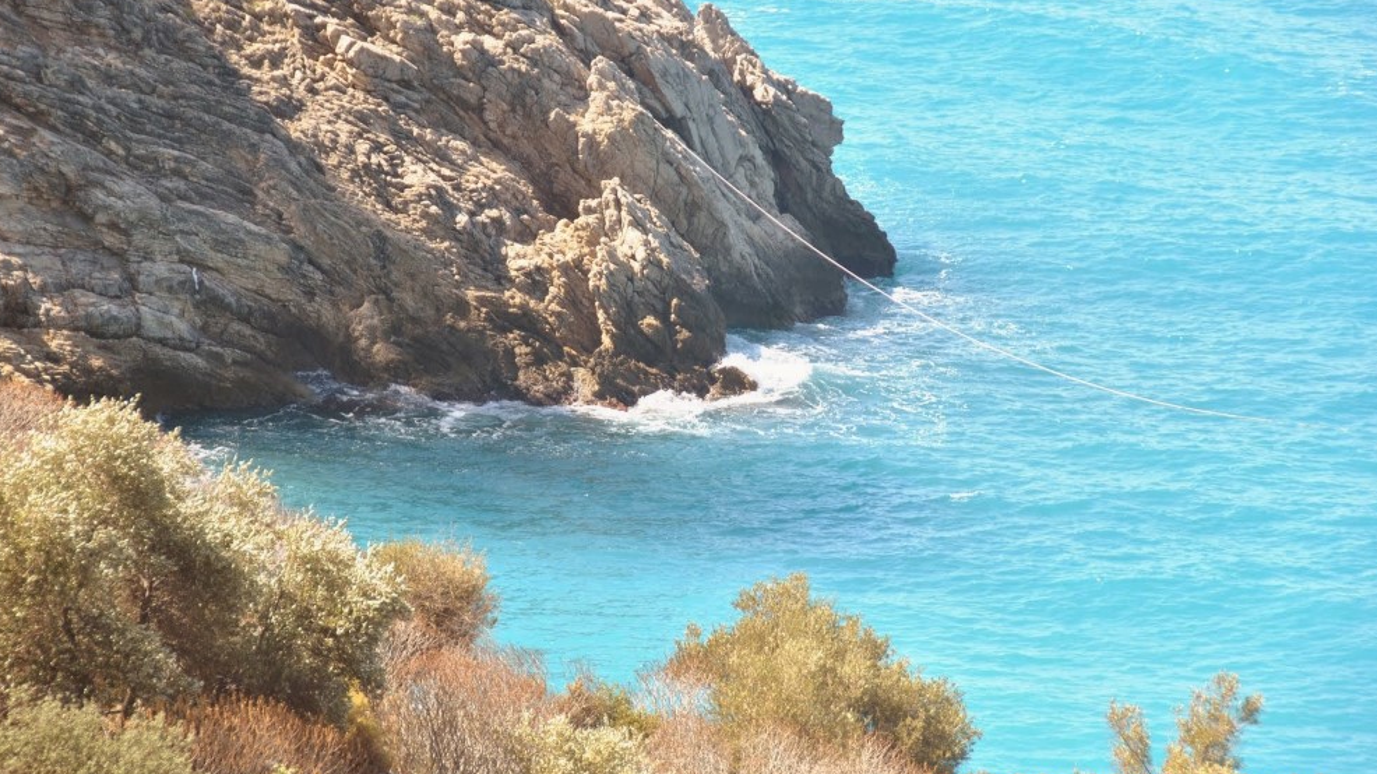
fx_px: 8688
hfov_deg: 9.1
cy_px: 338
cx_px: 679
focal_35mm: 238
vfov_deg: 5.1
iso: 200
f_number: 5.6
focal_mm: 130
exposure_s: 1/320
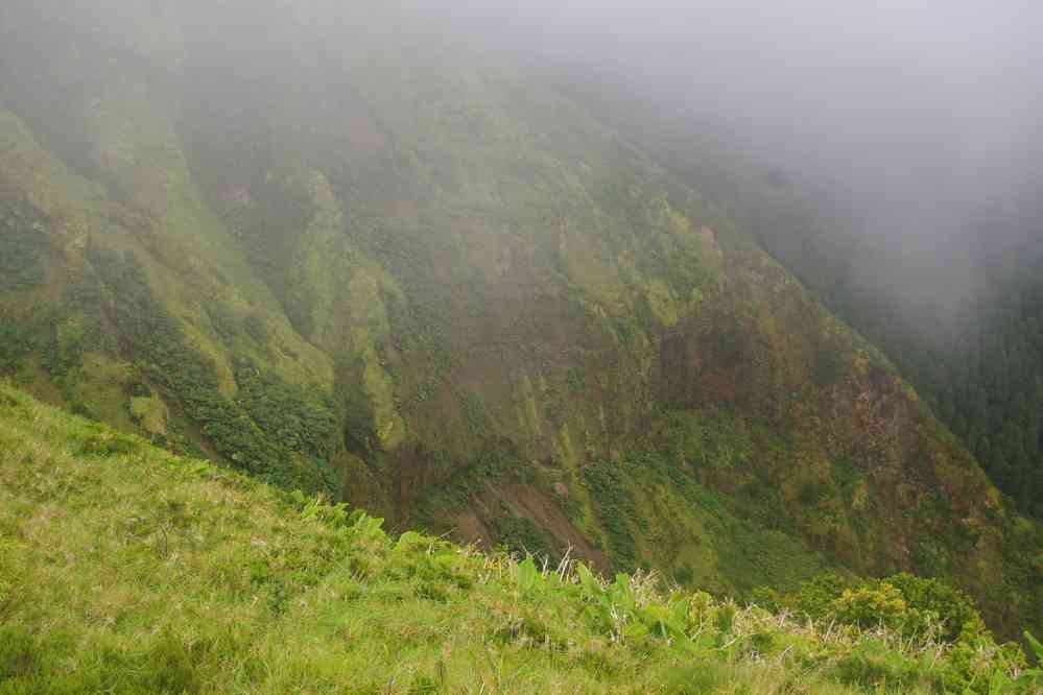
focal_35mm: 39
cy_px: 348
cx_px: 522
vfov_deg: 34.2
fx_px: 1130
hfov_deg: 49.6
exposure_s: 1/50
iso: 200
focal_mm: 26
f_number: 7.1
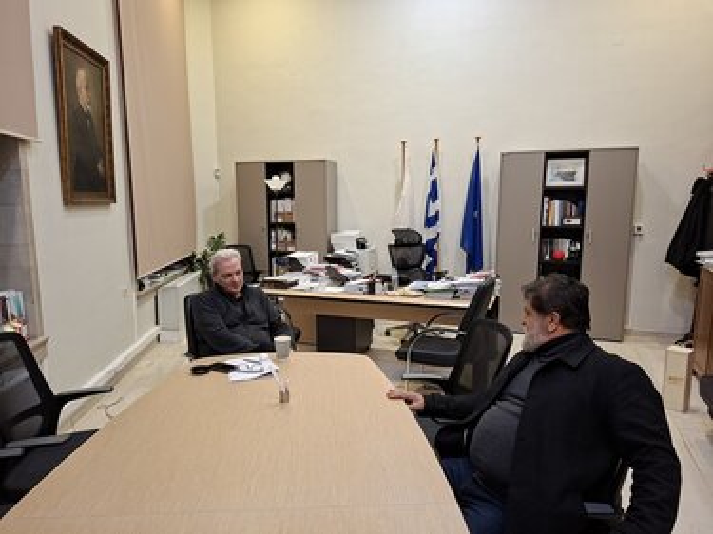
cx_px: 356
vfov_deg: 58.9
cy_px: 267
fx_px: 474
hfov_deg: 73.9
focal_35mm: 23
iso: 400
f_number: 1.8
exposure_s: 1/33
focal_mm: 5.54
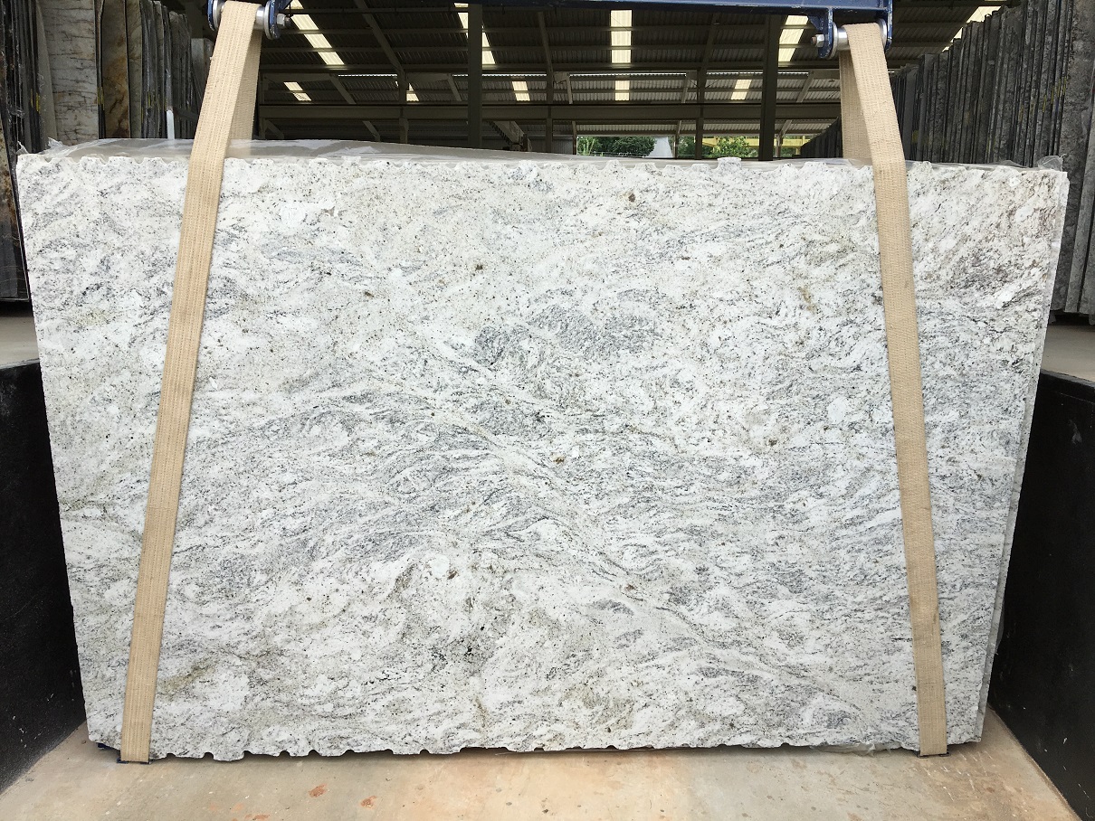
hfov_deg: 61.6
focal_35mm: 29
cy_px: 410
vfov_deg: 48.2
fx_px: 918
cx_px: 548
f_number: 2.2
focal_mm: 4.15
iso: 25
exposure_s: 1/538
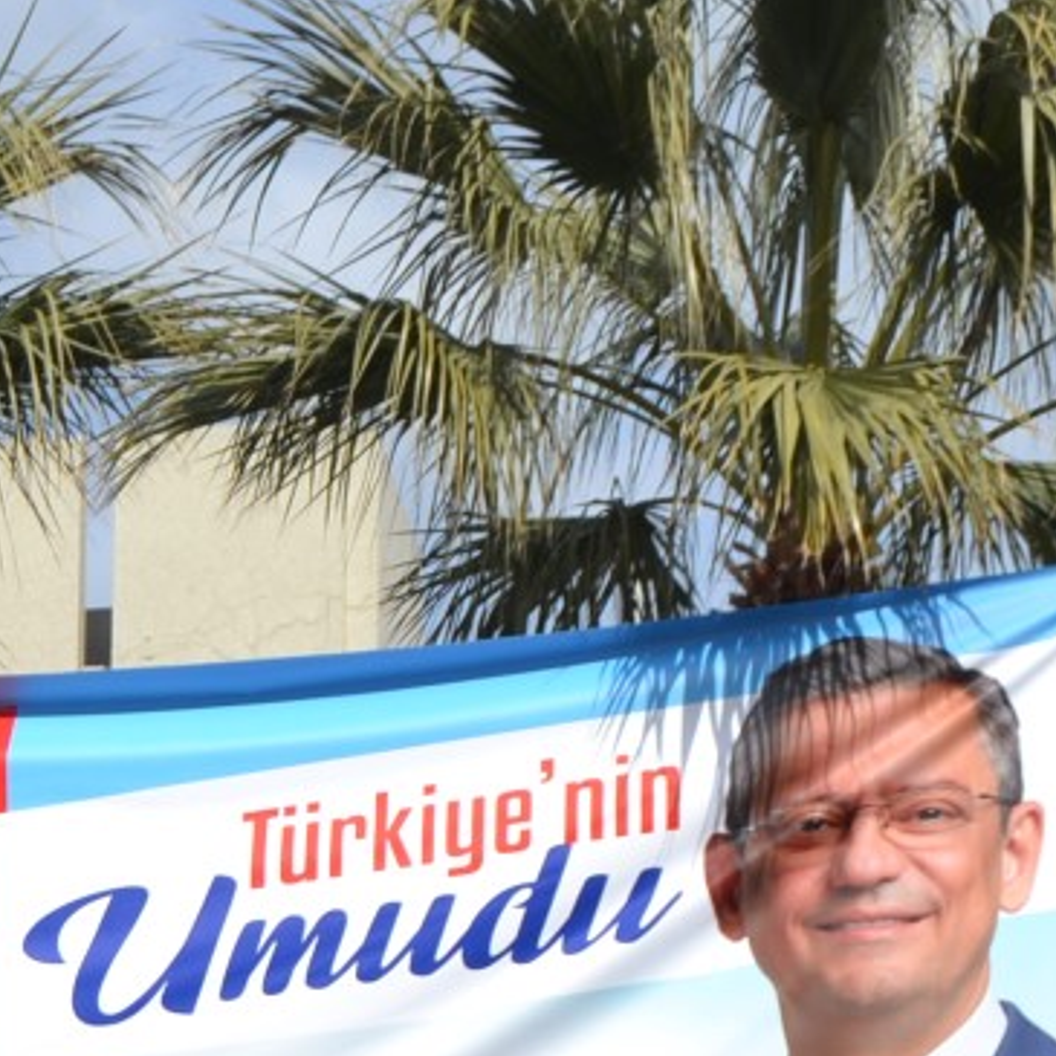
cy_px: 1513
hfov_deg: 11.4
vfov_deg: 11.5
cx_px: -555
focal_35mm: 147
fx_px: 5074
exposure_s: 1/320
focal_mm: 26
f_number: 9
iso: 100
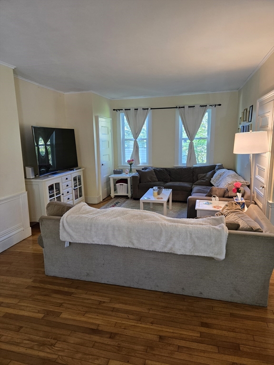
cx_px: 137
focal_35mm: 23
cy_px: 182
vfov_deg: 73.9
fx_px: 243
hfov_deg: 58.9
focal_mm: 5.4
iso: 250
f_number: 1.8
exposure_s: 1/120
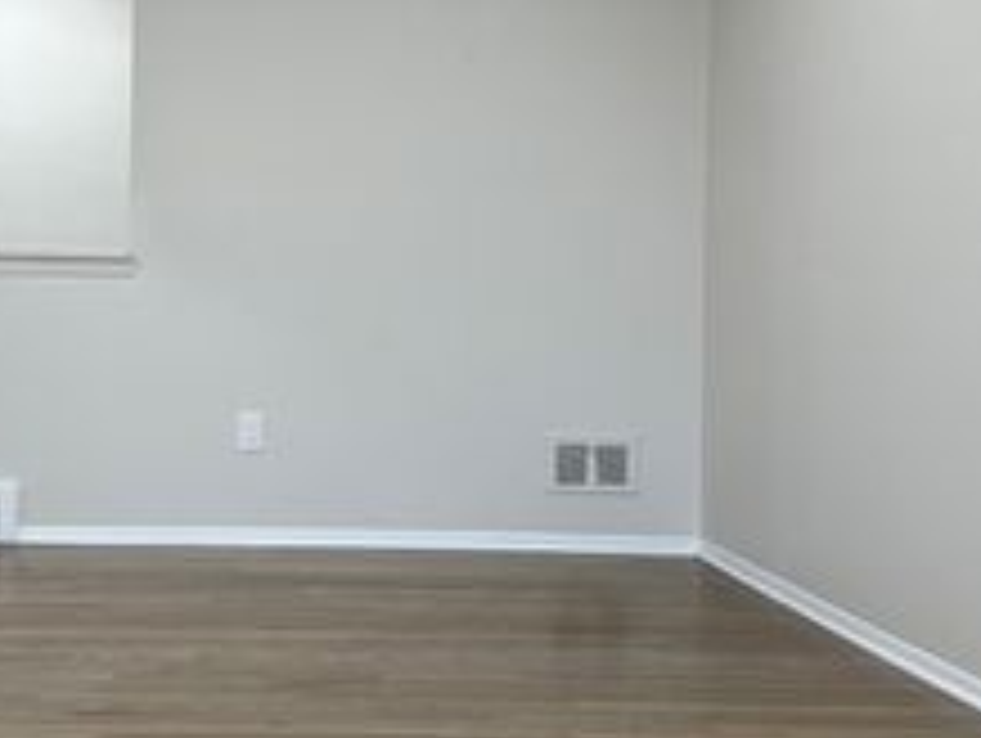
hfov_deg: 34.1
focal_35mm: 55
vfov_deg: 26.5
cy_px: 259
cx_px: 230
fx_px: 1560
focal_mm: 6.76
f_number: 1.78
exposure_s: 1/172
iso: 160
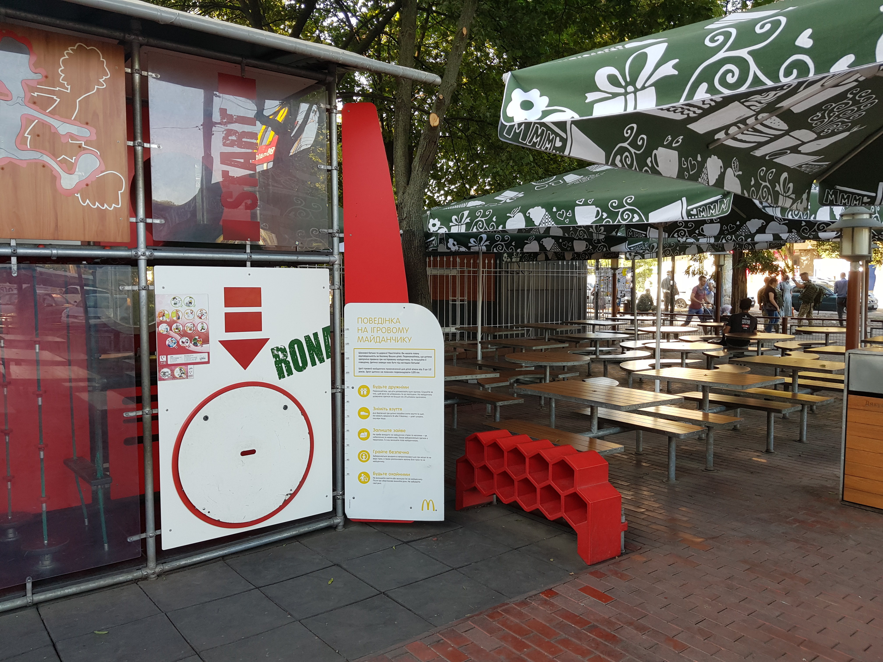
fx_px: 663
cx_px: 442
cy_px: 331
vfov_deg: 53.1
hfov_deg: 67.3
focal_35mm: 26
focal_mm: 4.2
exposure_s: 1/100
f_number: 1.7
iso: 50
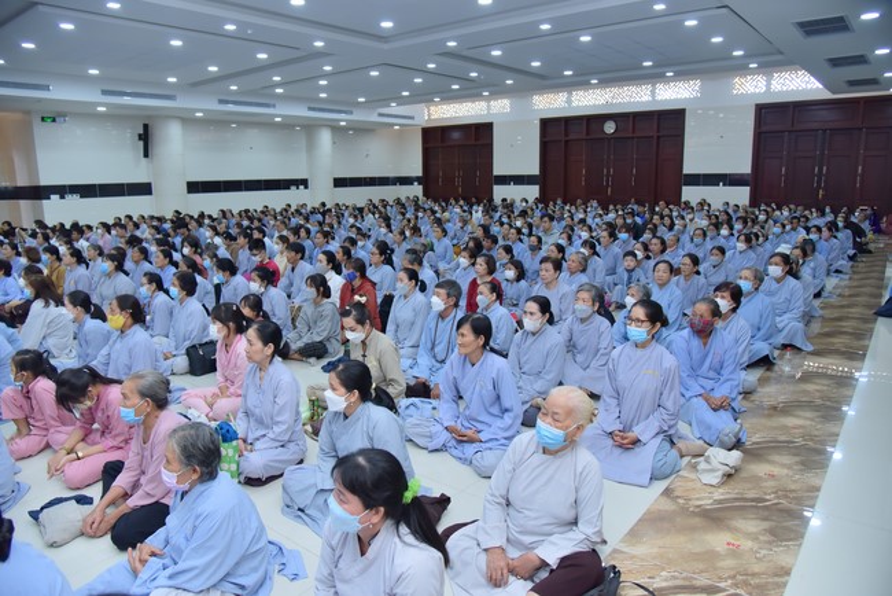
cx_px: 446
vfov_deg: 53.2
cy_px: 298
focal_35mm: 24
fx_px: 595
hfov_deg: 73.7
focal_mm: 24
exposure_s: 1/160
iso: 1000
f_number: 5
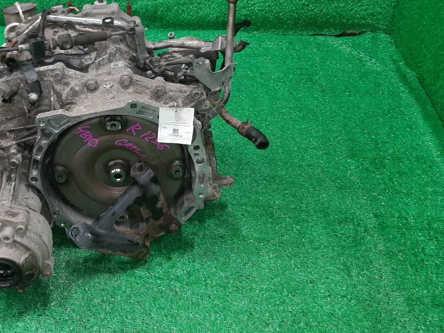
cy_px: 162
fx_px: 551
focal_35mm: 43
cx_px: 81
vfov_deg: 33.6
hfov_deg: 41.7
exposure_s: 1/50
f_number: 1.7
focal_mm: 3.93
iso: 120
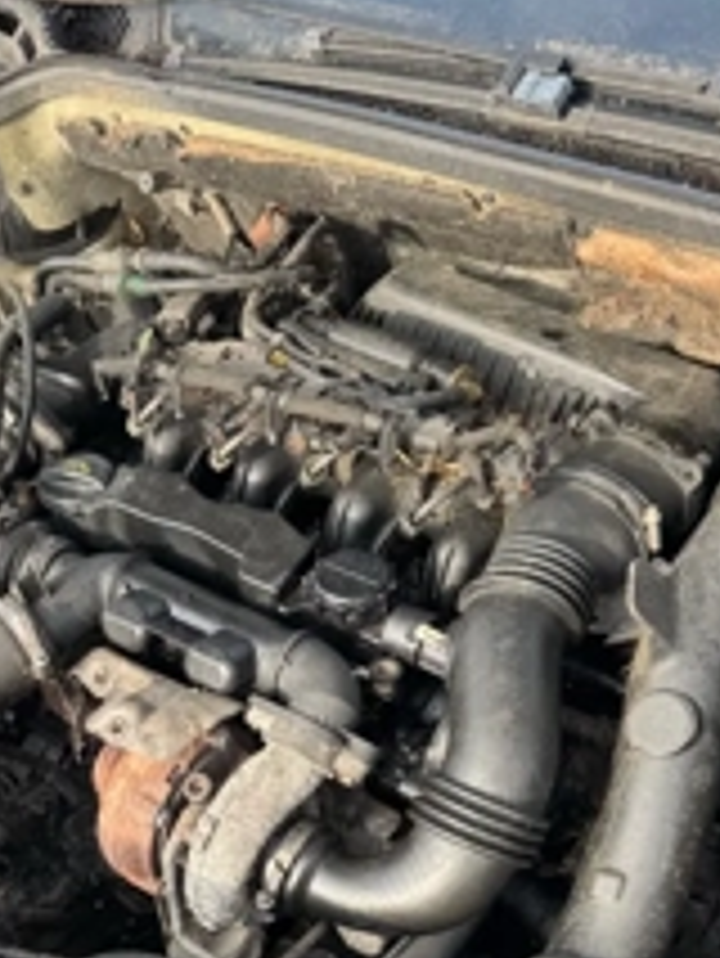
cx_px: 225
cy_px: 877
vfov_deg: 38.9
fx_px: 1247
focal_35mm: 45
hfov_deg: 31.9
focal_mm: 6.76
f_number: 1.78
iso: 64
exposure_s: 1/242
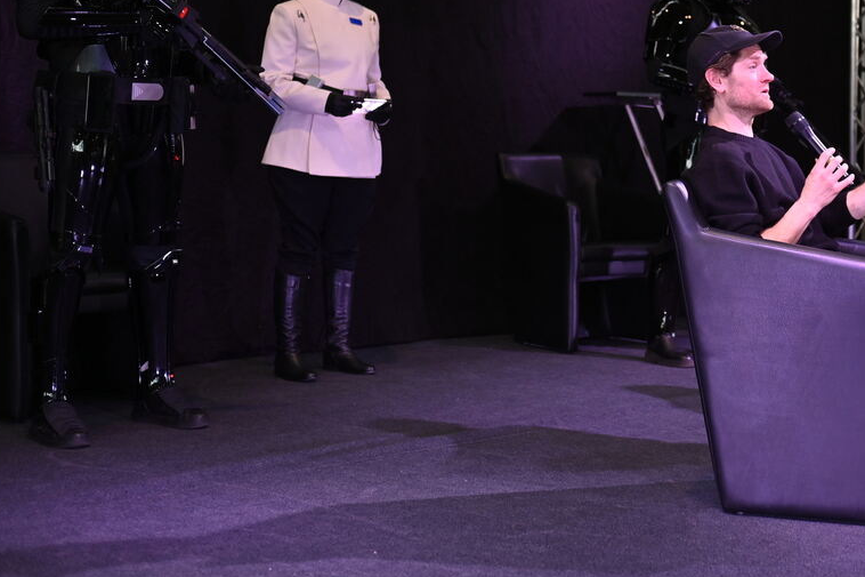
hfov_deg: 26.4
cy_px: 132
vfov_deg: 17.8
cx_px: 613
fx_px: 1826
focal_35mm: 76
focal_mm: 48
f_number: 2.8
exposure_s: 1/200
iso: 800
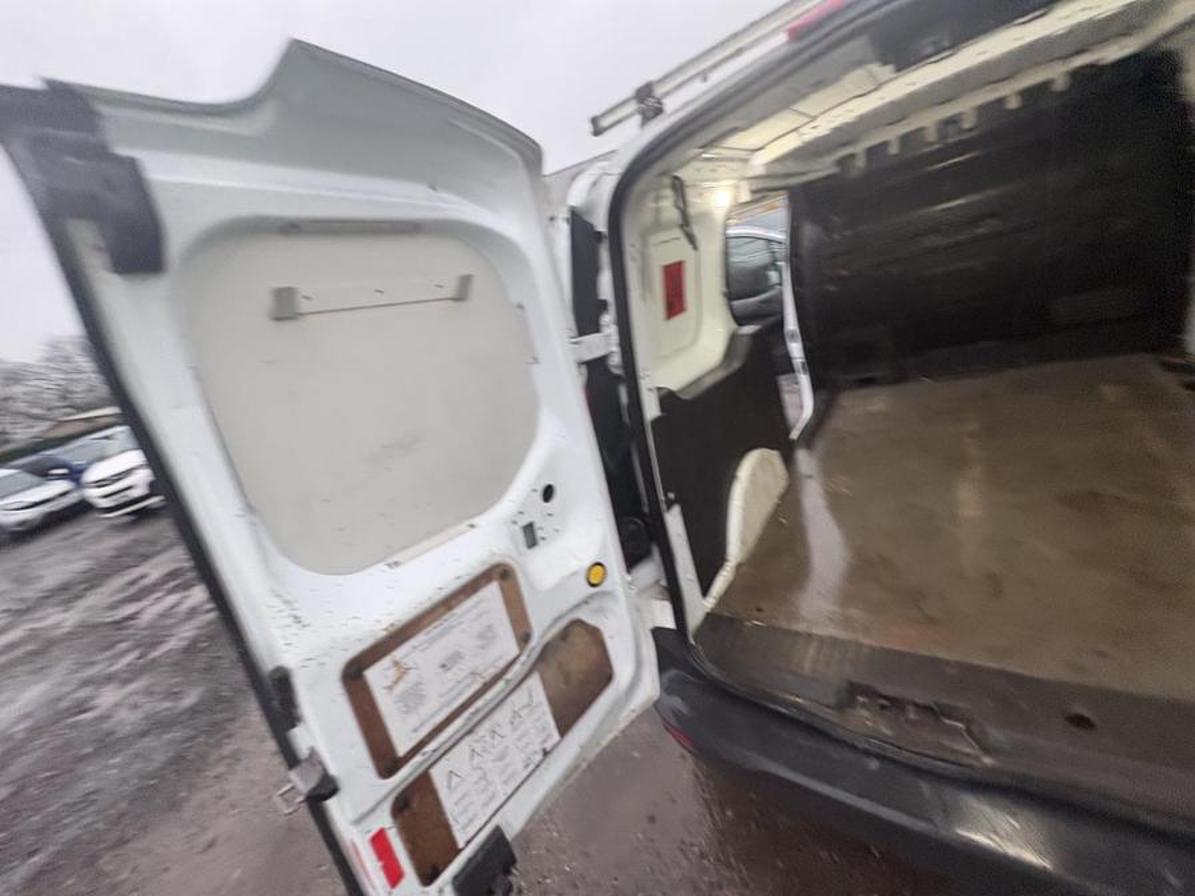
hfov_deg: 102.1
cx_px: 598
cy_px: 448
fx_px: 483
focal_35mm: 14
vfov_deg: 85.7
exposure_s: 1/60
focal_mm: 2.22
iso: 320
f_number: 2.2
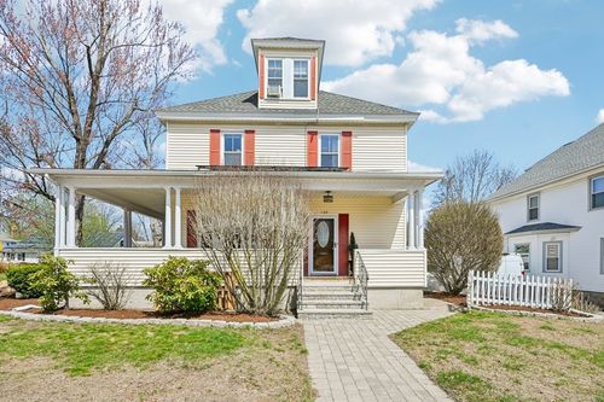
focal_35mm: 16
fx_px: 268
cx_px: 302
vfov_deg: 73.7
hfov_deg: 96.8
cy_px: 201
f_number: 8
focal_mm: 16
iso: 400
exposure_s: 1/1600
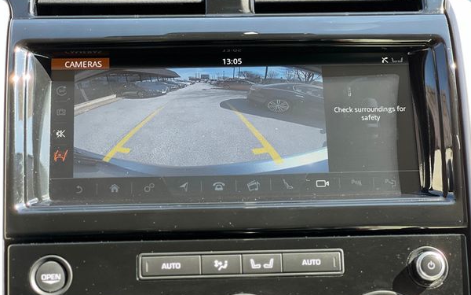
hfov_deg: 23.8
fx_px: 1117
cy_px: 153
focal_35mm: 87
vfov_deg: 15.0
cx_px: 243
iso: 125
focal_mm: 9
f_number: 2.8
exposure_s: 1/121
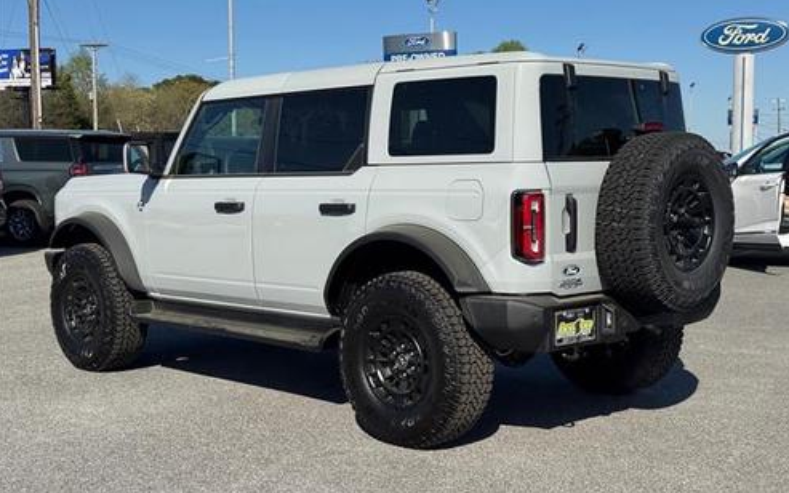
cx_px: 400
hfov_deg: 38.9
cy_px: 246
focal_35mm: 52
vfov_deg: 24.9
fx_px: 1118
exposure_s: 1/7092
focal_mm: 6.76
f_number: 1.78
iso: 64
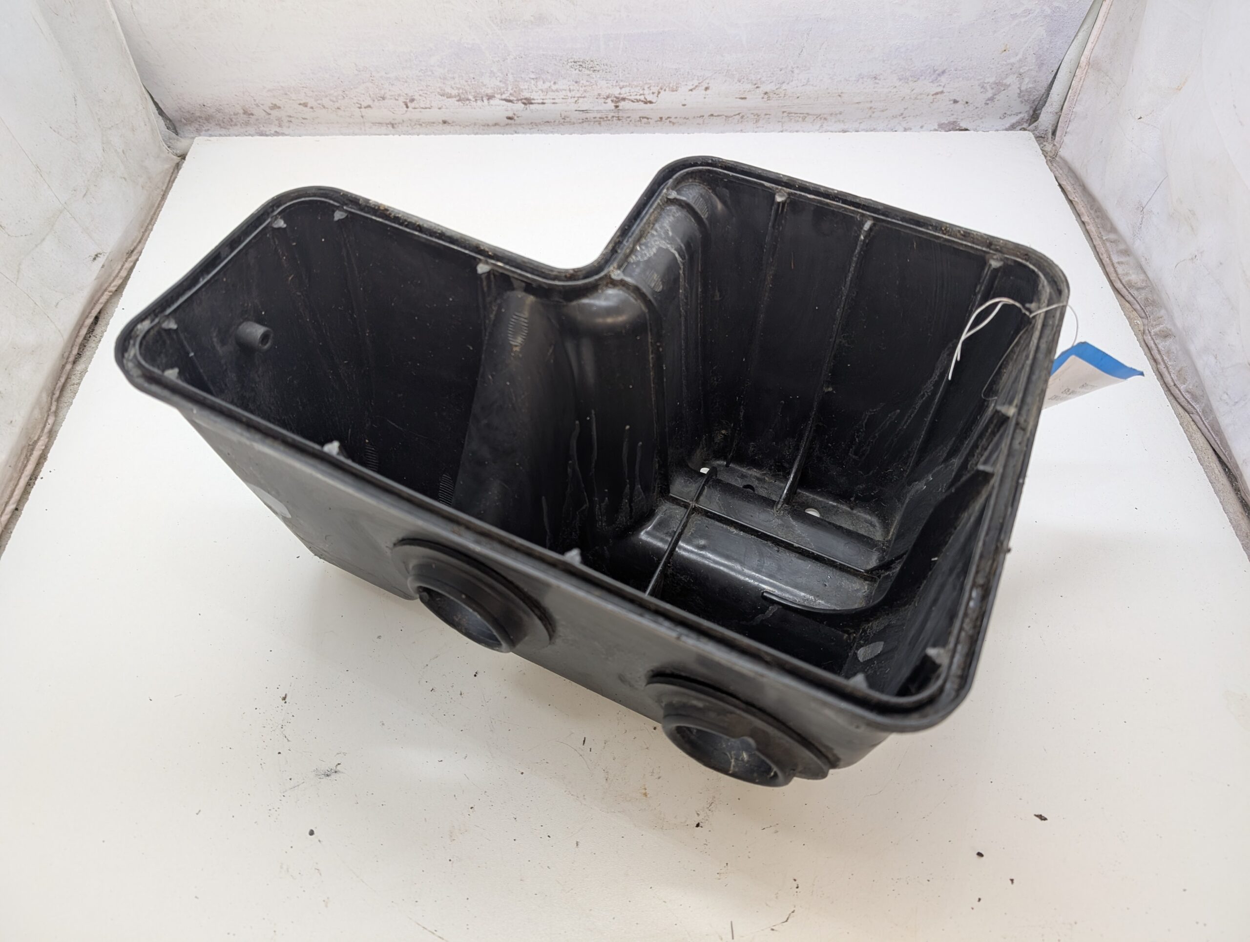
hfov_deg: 71.5
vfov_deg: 56.9
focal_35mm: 24
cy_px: 471
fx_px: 868
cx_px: 625
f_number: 1.68
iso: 92
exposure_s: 1/42.1
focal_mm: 6.9
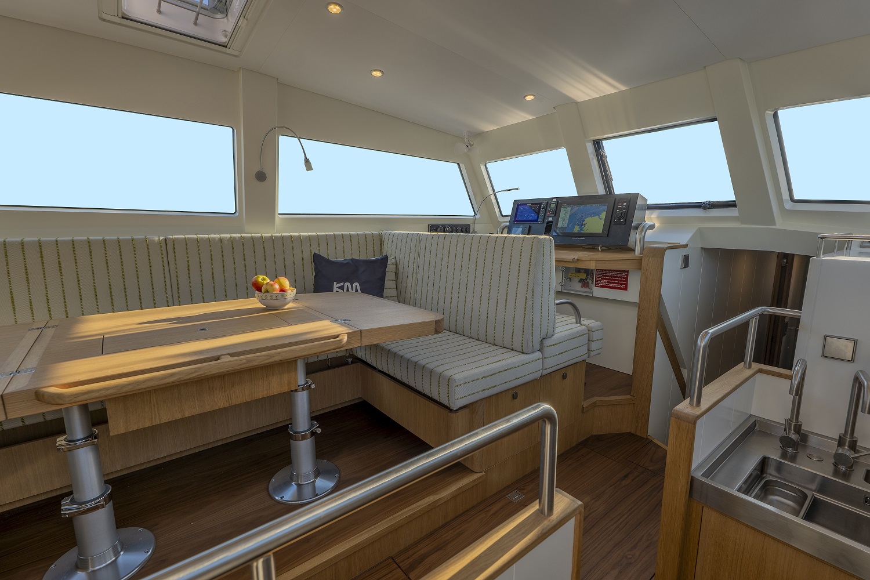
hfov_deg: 96.7
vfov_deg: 73.7
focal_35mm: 16
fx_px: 387
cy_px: 290
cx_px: 435
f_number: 6.3
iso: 100
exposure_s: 1/640
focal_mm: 16
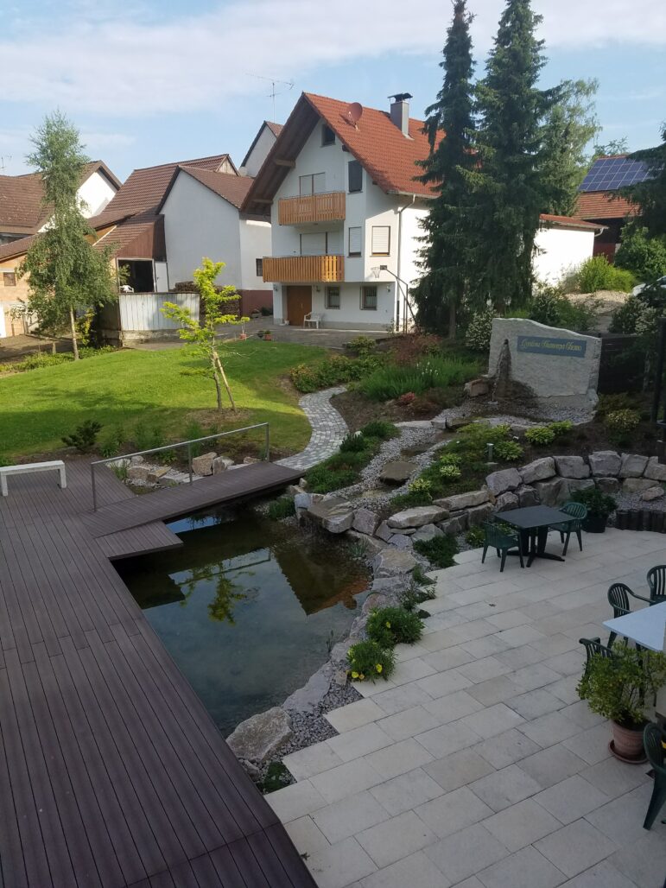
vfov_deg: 67.3
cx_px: 333
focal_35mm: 26
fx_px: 667
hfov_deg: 53.1
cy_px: 444
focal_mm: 4.2
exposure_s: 1/1224
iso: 50
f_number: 1.7
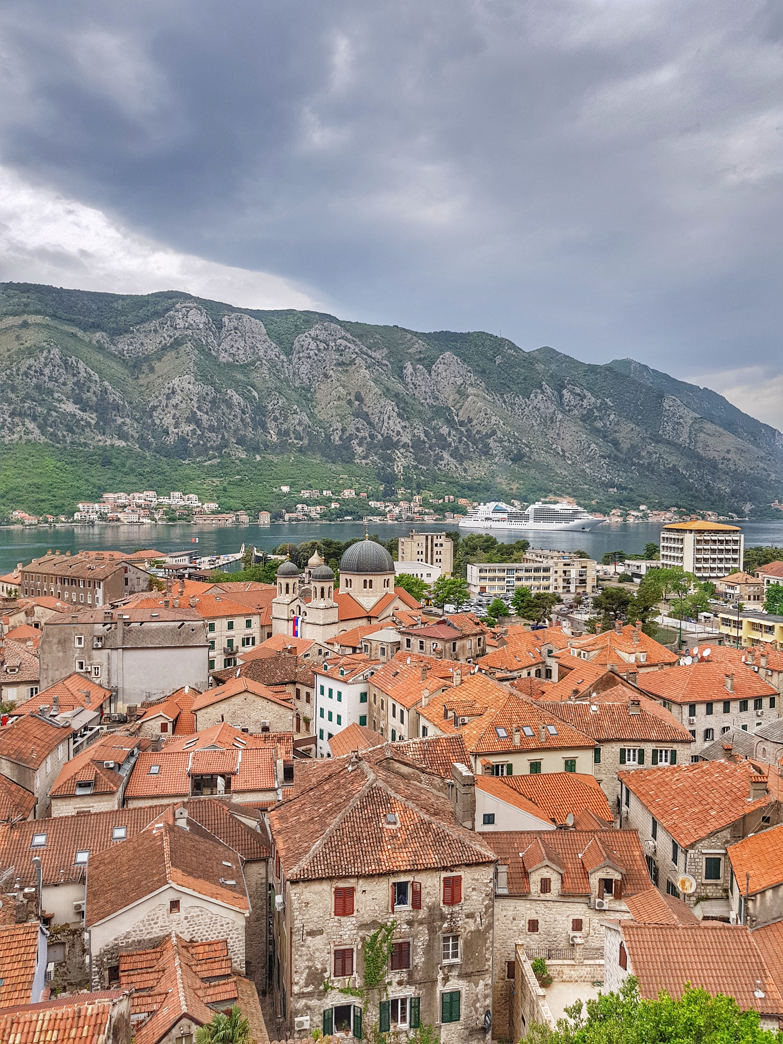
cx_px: 392
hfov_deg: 53.1
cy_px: 522
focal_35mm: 26
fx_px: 784
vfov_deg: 67.3
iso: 40
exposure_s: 1/546
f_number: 1.7
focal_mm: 4.2
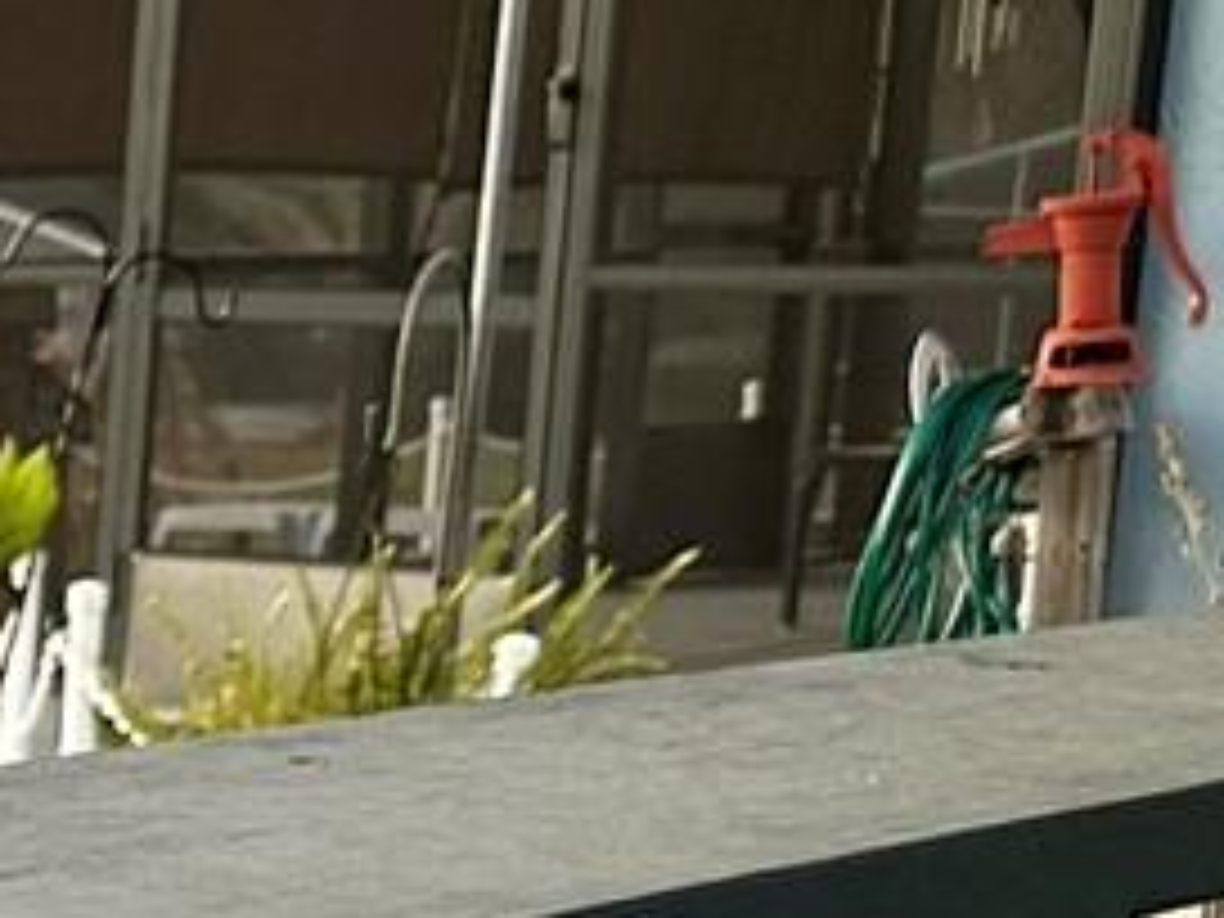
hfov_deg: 11.2
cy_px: 1179
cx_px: -1908
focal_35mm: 141
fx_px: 4986
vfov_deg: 10.3
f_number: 1.78
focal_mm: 6.86
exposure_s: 1/60
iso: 125
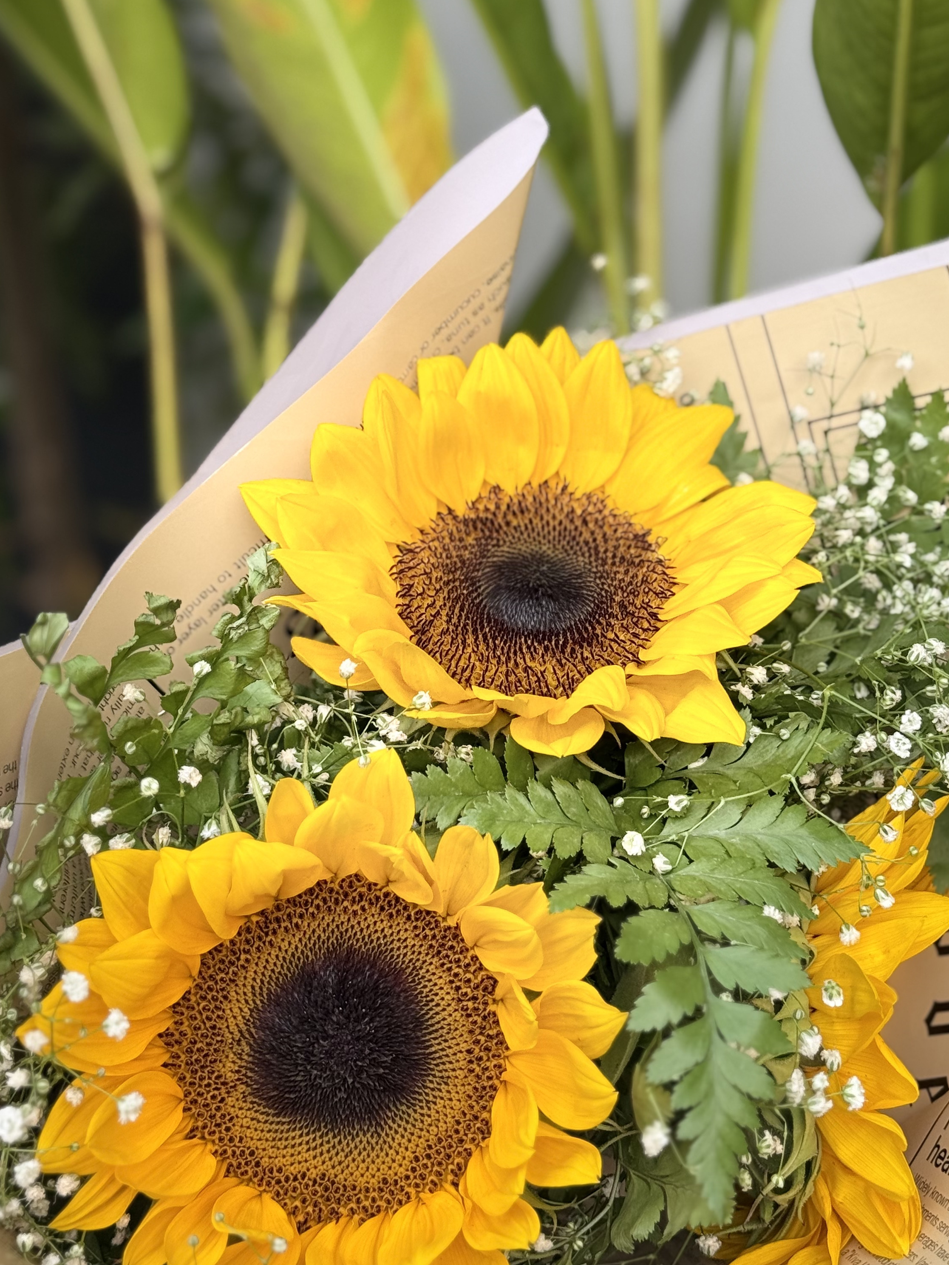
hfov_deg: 22.6
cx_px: 512
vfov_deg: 29.8
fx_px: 2376
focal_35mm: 65
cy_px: 531
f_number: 1.78
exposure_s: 1/121
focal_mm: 6.76
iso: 64
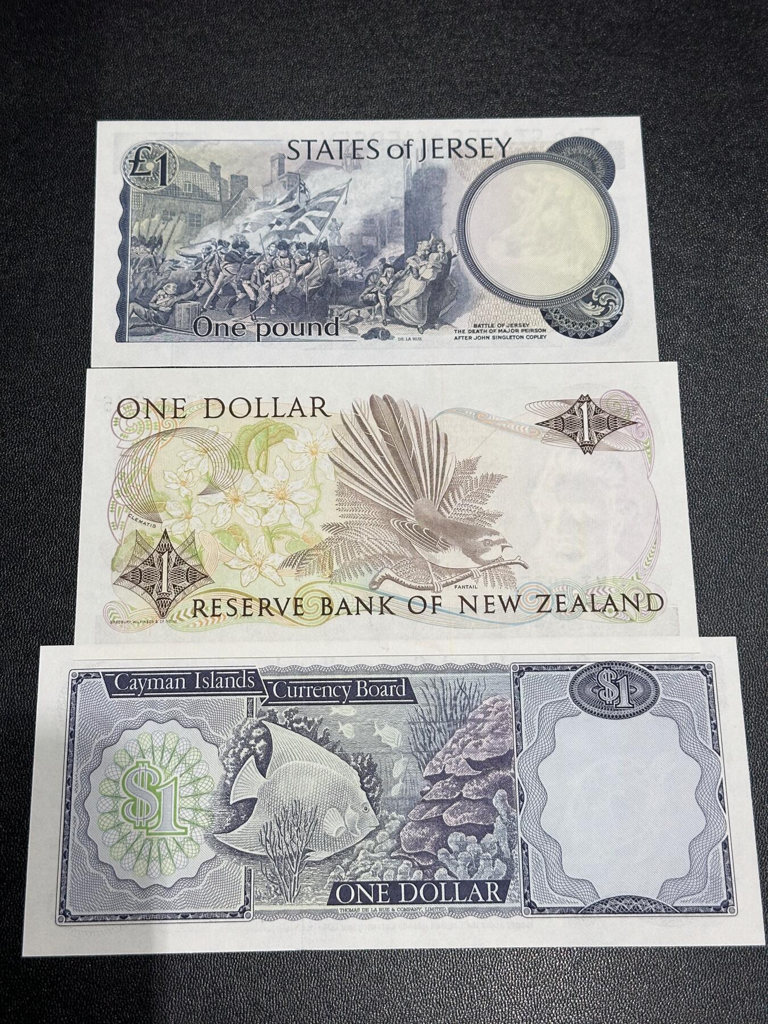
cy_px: 512
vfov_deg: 39.7
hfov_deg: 30.3
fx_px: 1420
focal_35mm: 48
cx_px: 384
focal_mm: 6.86
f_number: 1.78
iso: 64
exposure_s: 1/50
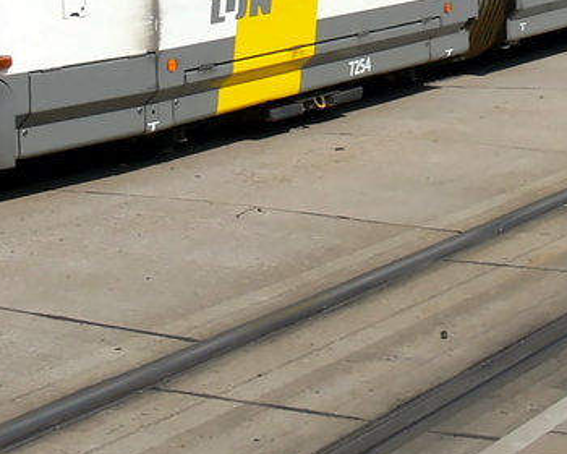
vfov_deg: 12.7
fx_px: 1963
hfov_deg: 16.2
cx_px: 505
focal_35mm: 117
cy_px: -171
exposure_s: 1/800
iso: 80
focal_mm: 7.4
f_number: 4.5
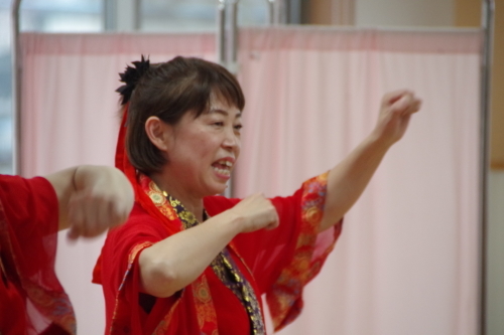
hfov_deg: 5.5
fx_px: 5248
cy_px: 168
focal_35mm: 375
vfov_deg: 3.7
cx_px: 252
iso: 3200
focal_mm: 250
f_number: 6.3
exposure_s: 1/200
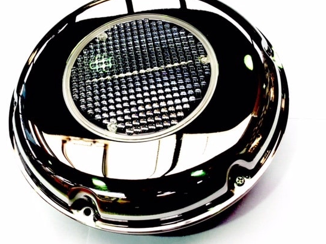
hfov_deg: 53.9
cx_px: 149
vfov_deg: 41.8
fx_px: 320
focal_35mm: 34
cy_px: 117
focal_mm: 4.15
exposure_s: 1/50
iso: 32
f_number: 2.2
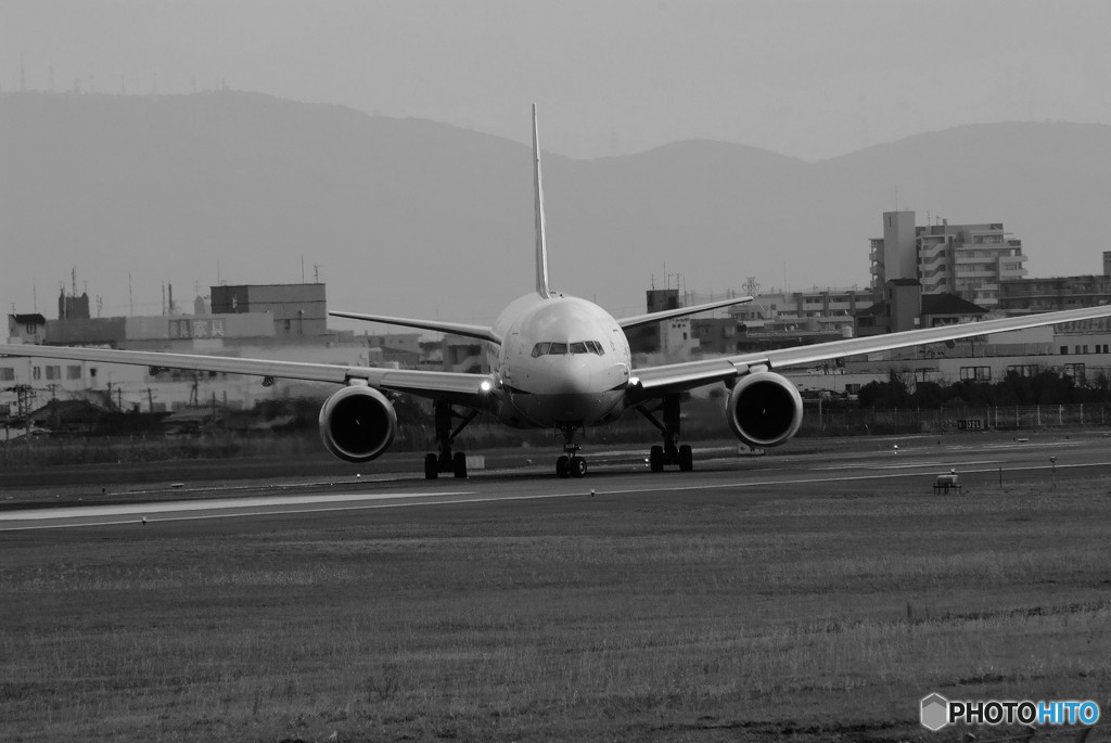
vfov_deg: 3.3
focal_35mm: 420
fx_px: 12974
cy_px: 372
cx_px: 556
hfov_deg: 4.9
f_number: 14
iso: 640
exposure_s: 1/225
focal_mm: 280
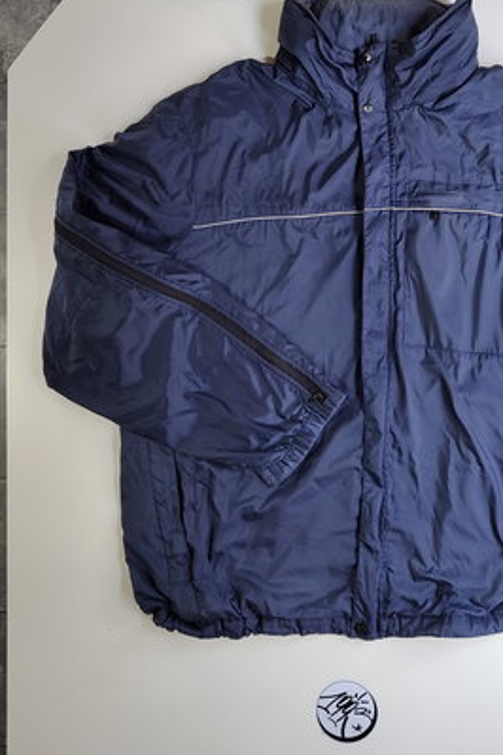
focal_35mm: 32
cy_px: 285
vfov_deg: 58.0
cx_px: 365
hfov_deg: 40.2
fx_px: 671
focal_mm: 5.56
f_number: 1.8
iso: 220
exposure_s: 1/50
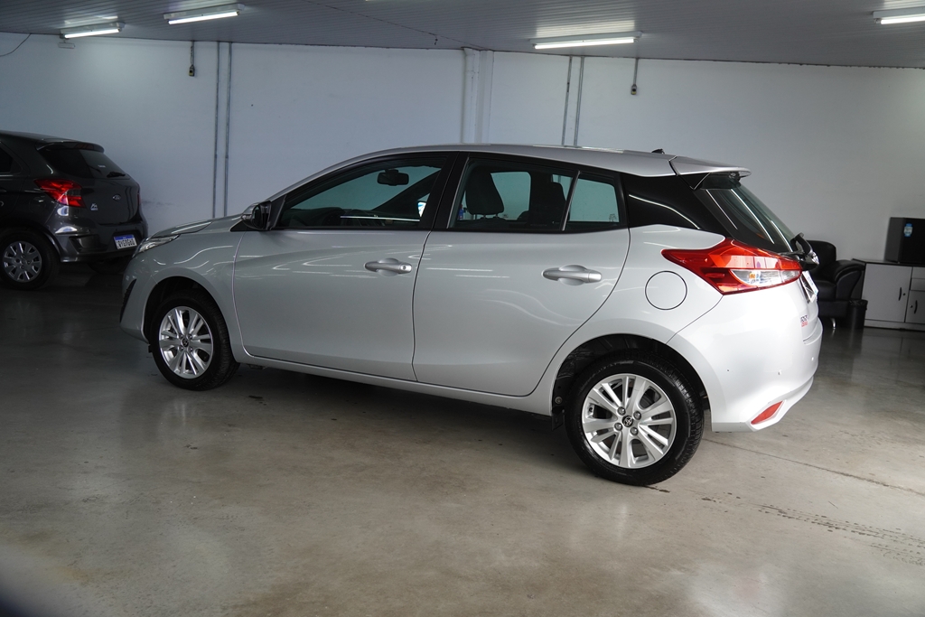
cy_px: 308
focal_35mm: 32
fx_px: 809
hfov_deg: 59.5
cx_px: 462
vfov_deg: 41.7
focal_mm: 21
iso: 500
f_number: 4
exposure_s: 1/160
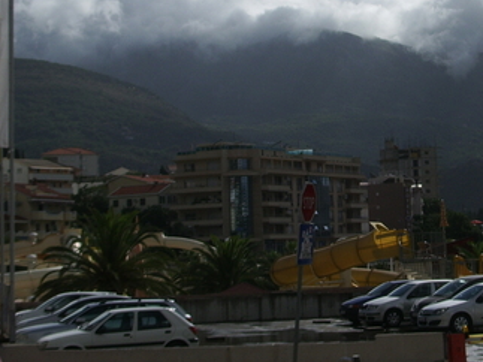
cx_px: 372
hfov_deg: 20.9
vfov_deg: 15.8
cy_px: 114
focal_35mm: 93
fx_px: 1297
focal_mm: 8.2
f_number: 5
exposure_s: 1/1500
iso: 50
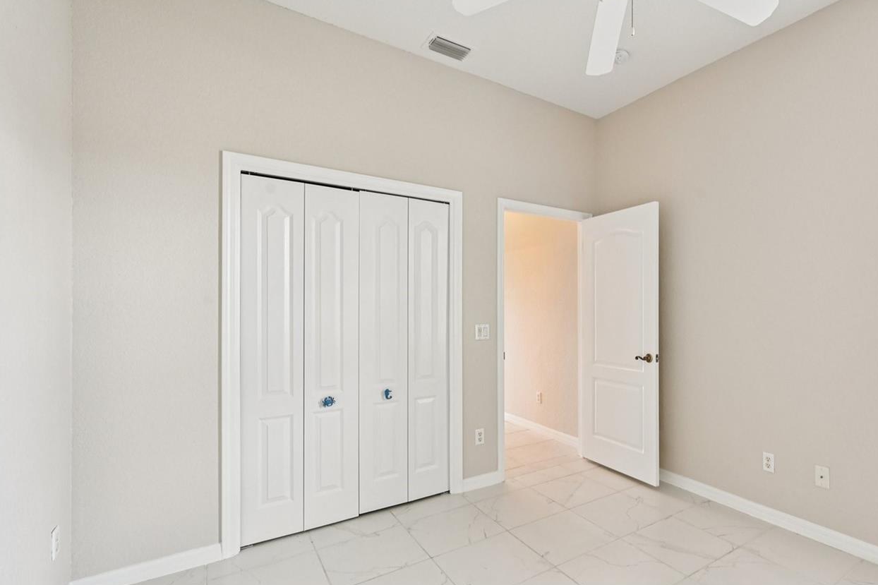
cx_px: 559
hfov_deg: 87.9
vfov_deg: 67.3
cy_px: 303
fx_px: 439
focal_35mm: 18
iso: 400
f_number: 8
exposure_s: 1/15
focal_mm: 14
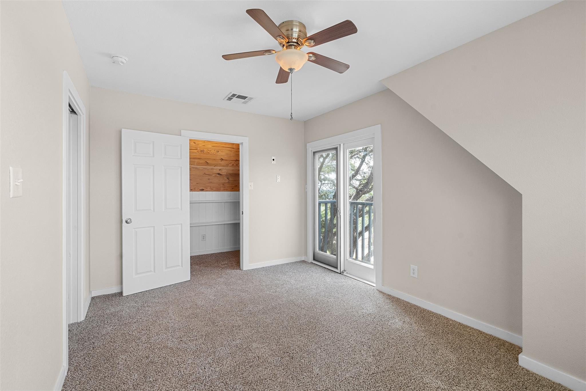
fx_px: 260
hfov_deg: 96.7
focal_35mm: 16
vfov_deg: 73.7
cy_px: 196
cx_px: 293
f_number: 8
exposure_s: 1/10
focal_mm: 16
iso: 800
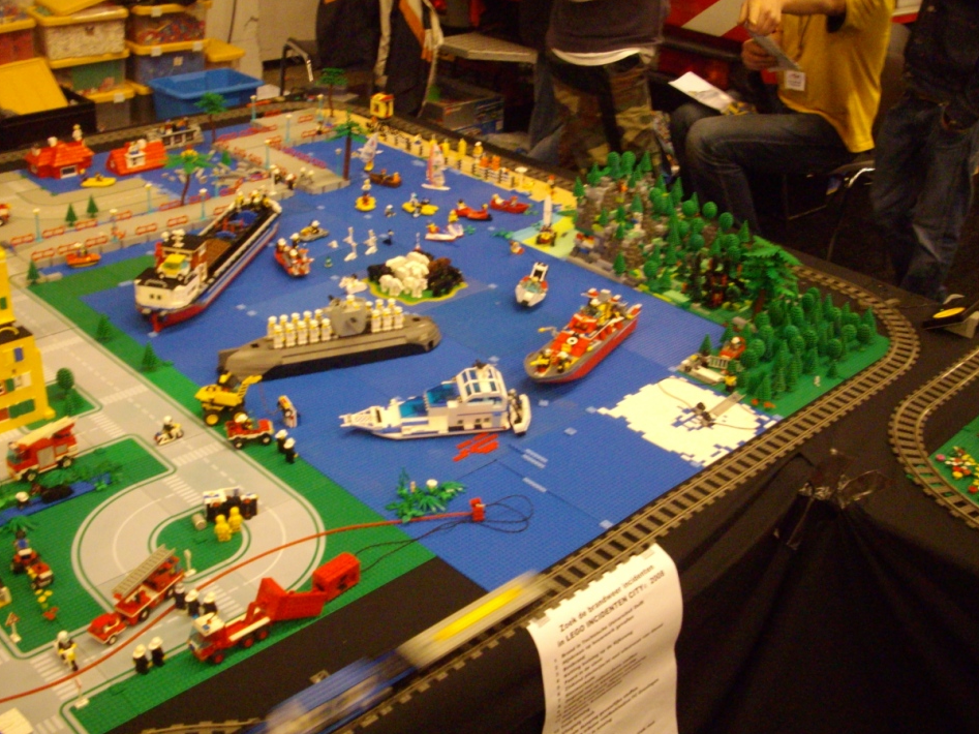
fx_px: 1131
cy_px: 364
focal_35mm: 40
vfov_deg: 36.0
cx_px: 464
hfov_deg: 46.8
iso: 400
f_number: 2.8
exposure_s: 1/13
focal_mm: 6.2
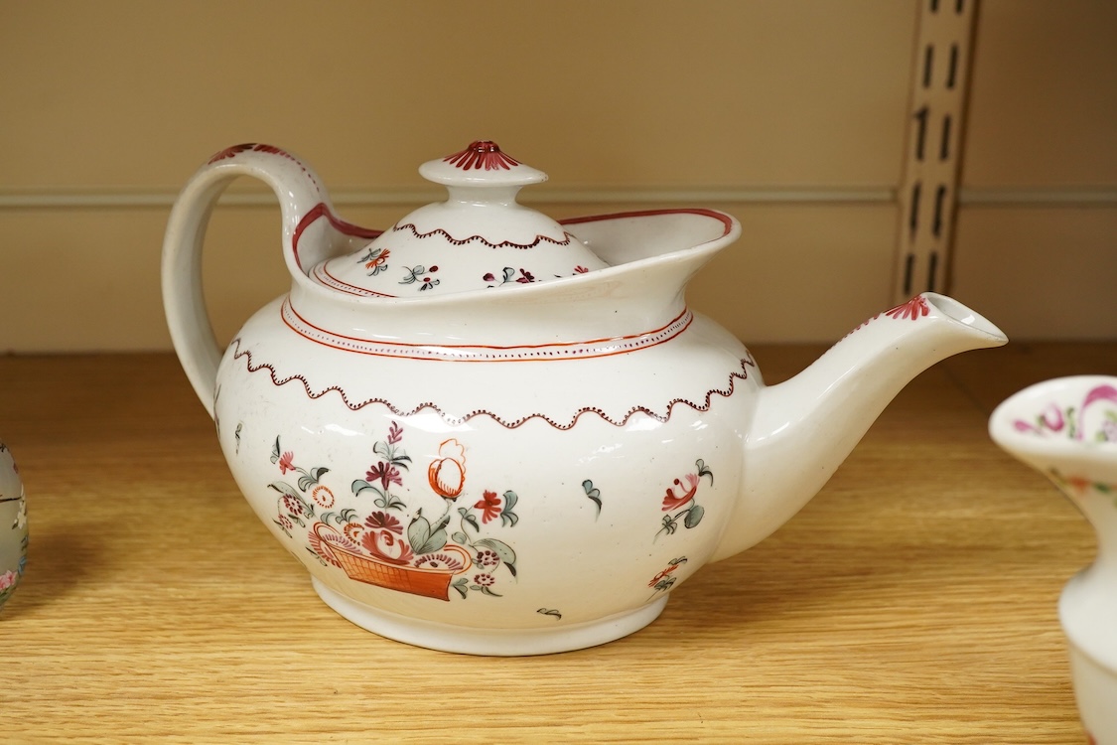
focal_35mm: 45
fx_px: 1396
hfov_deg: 43.6
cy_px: 372
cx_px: 558
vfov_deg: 29.9
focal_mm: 30
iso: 2000
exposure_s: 1/125
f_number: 9
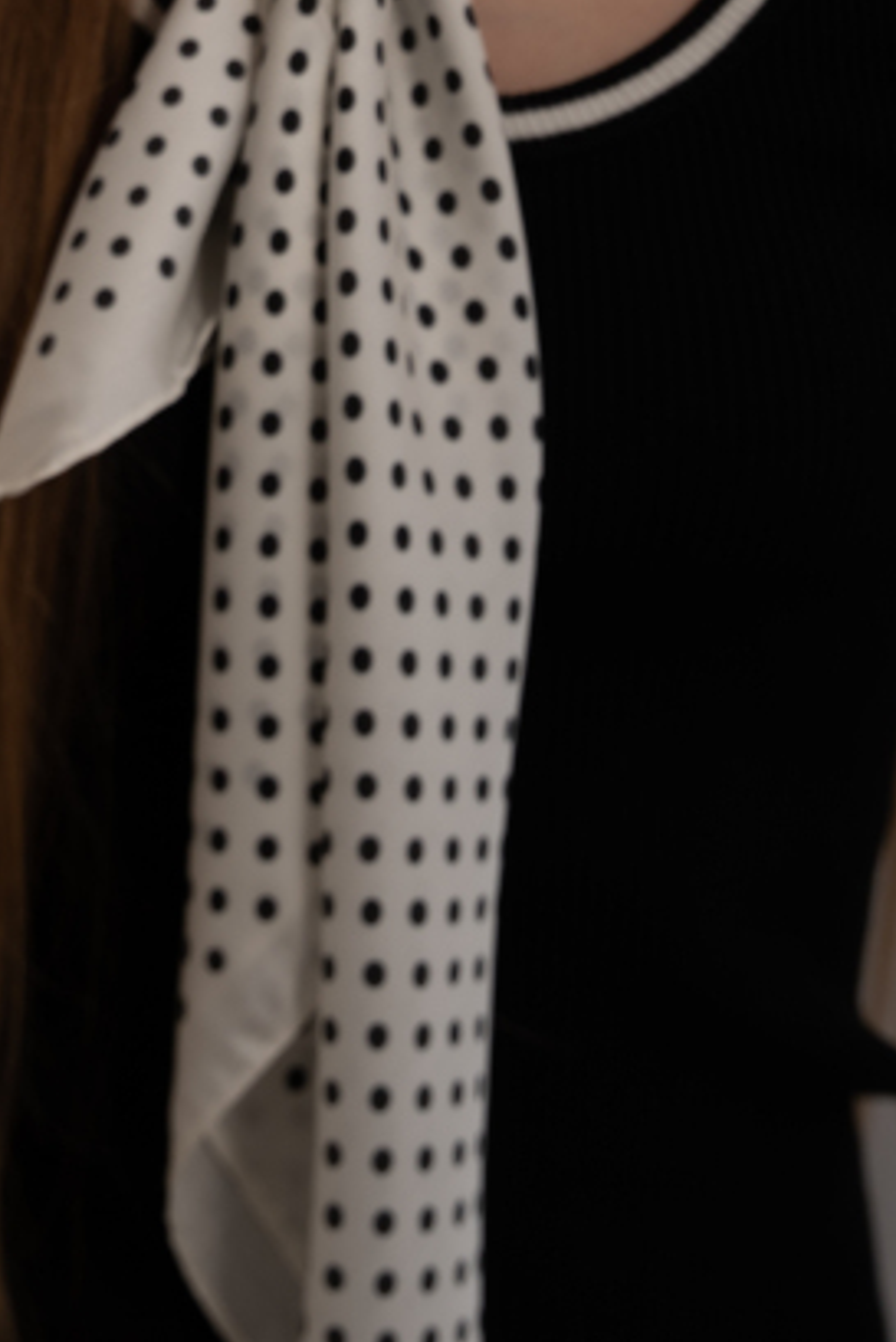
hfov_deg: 10.3
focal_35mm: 132
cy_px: -138
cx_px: -39
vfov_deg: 15.1
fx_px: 4923
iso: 80
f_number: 4
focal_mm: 45
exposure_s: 1/250
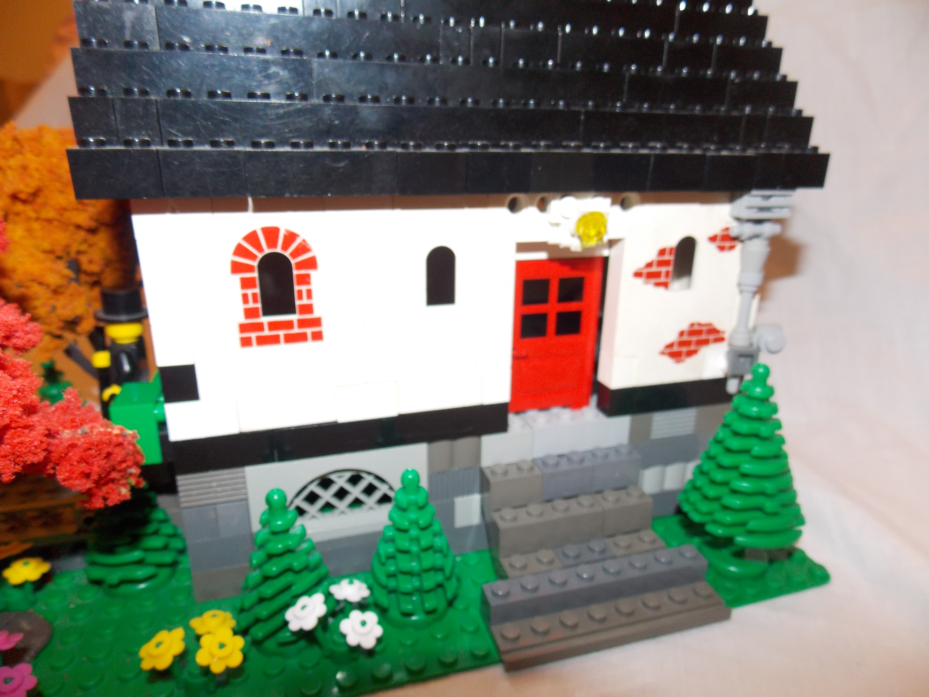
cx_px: 464
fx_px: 617
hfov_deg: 73.9
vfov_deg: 58.9
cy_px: 348
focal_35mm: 23
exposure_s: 1/30
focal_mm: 4
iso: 200
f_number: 3.1
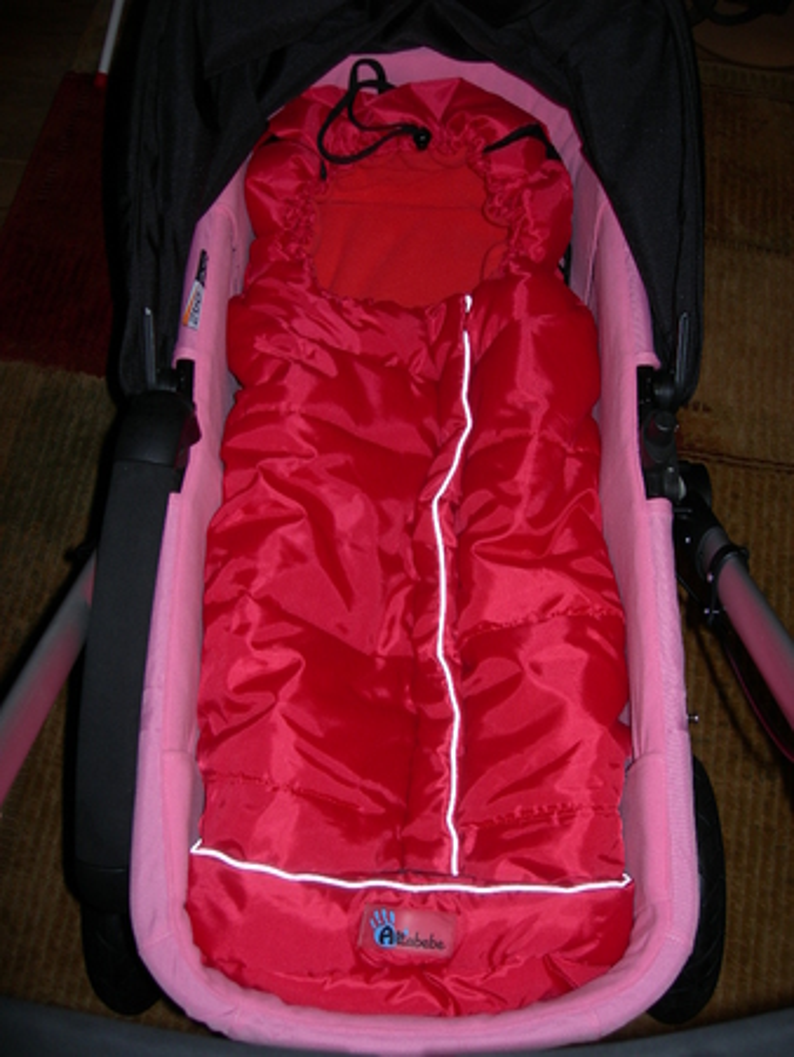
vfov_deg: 49.0
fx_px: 1161
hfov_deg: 37.8
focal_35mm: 38
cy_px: 528
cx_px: 397
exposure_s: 1/60.1
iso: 50
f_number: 2.8
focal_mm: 7.8
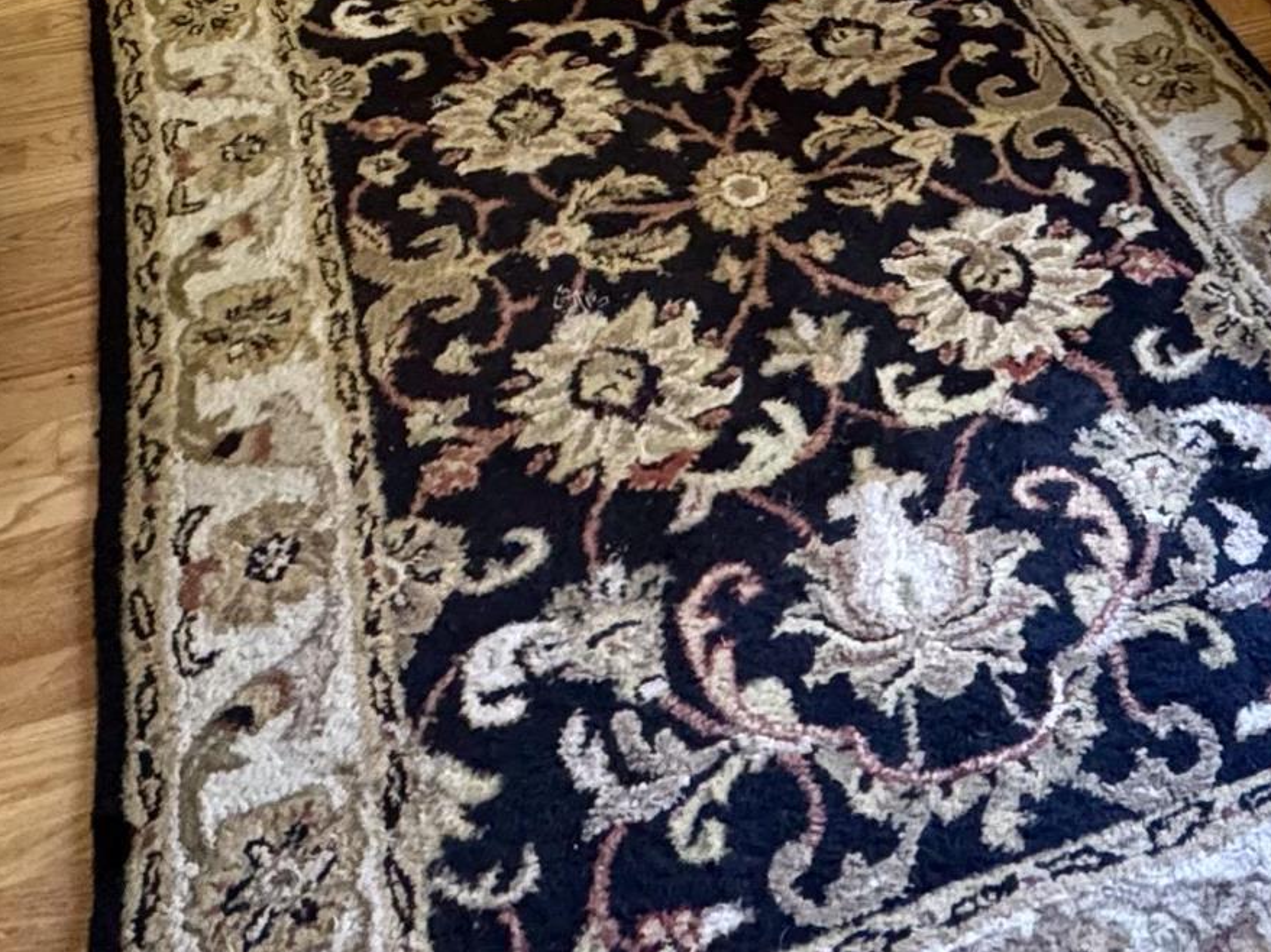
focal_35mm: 49
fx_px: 1799
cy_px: -344
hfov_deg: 38.6
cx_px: 828
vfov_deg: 25.0
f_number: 2.2
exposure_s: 1/60
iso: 500
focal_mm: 2.22
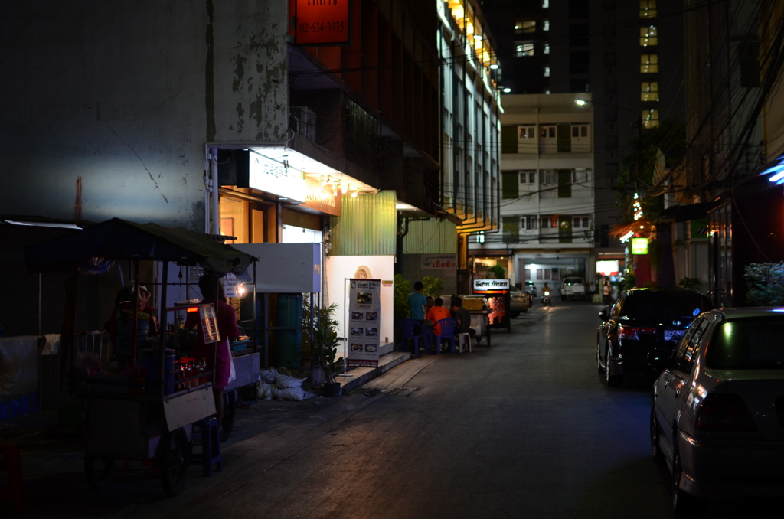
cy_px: 260
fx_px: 1141
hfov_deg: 37.9
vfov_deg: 25.6
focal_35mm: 52
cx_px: 392
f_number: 1.8
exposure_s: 1/30
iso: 360
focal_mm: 35
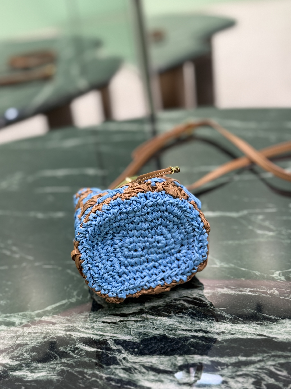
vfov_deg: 37.5
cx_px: 137
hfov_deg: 28.6
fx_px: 572
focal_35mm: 51
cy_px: 205
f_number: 1.78
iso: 125
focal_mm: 6.76
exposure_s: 1/60
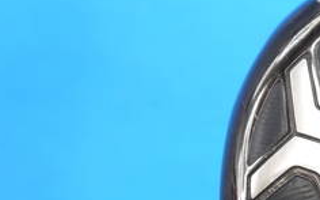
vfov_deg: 8.1
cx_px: 342
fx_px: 1403
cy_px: 219
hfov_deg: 12.8
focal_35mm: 161
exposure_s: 1/60
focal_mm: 28
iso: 500
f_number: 4.8
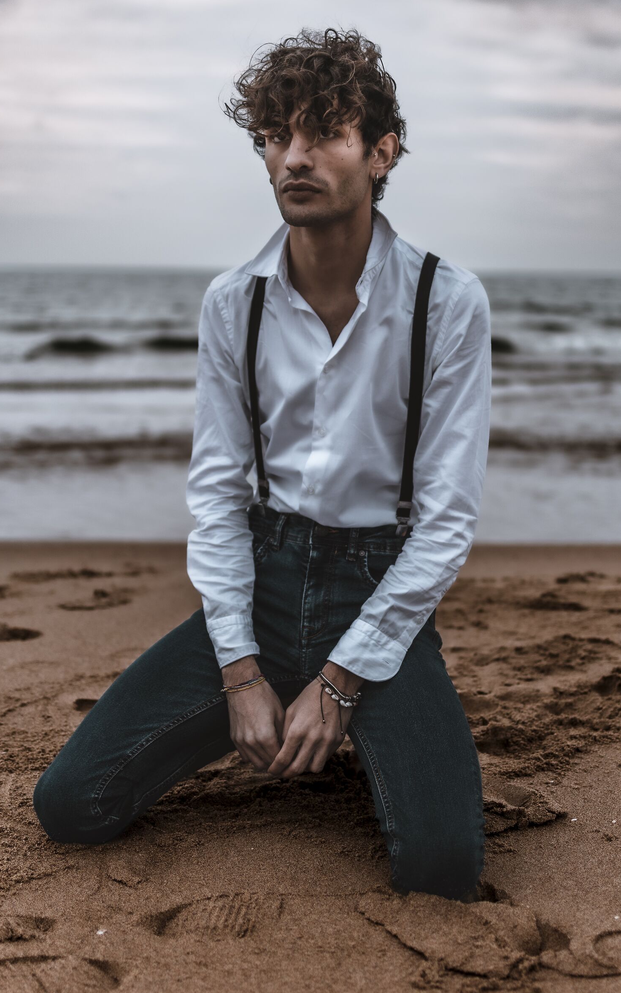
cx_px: 328
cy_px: 490
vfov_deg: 37.5
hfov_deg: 24.0
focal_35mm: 54
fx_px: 1462
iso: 100
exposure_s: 1/400
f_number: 2
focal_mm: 35
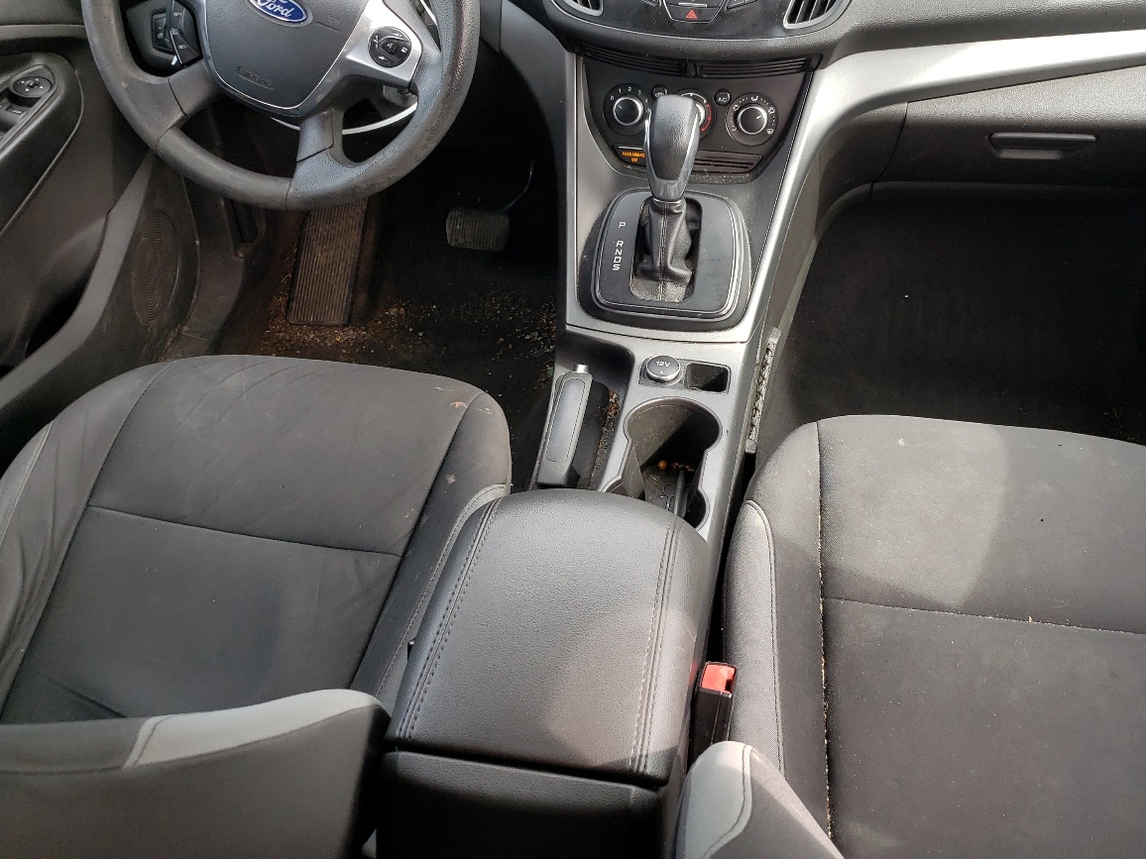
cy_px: 302
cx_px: 673
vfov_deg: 39.3
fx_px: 1192
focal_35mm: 36
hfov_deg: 51.1
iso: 50
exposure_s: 1/175
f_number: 1.5
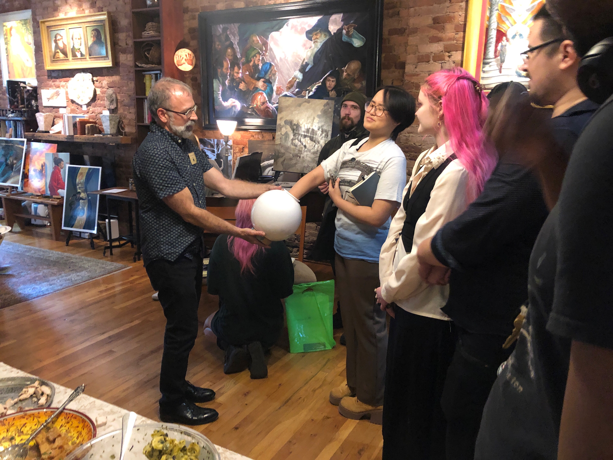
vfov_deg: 49.7
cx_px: 306
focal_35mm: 28
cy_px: 230
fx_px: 496
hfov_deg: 63.4
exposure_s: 1/6
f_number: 1.8
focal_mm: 3.99
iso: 100
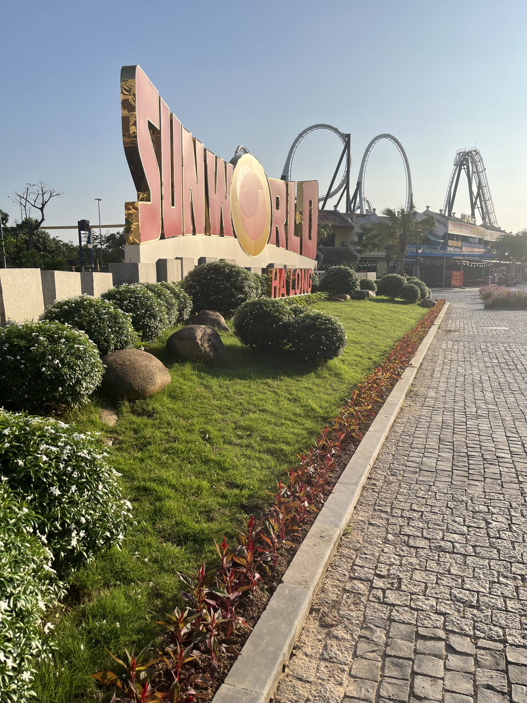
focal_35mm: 26
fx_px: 528
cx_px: 264
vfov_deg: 67.3
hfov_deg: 53.1
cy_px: 352
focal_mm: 5.1
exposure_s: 1/3413
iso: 50
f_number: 1.6
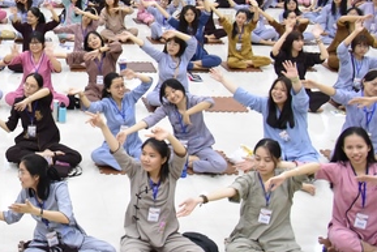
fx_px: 566
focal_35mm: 54
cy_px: 47
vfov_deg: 24.6
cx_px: -26
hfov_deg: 32.8
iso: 2500
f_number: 4
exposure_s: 1/80
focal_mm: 24
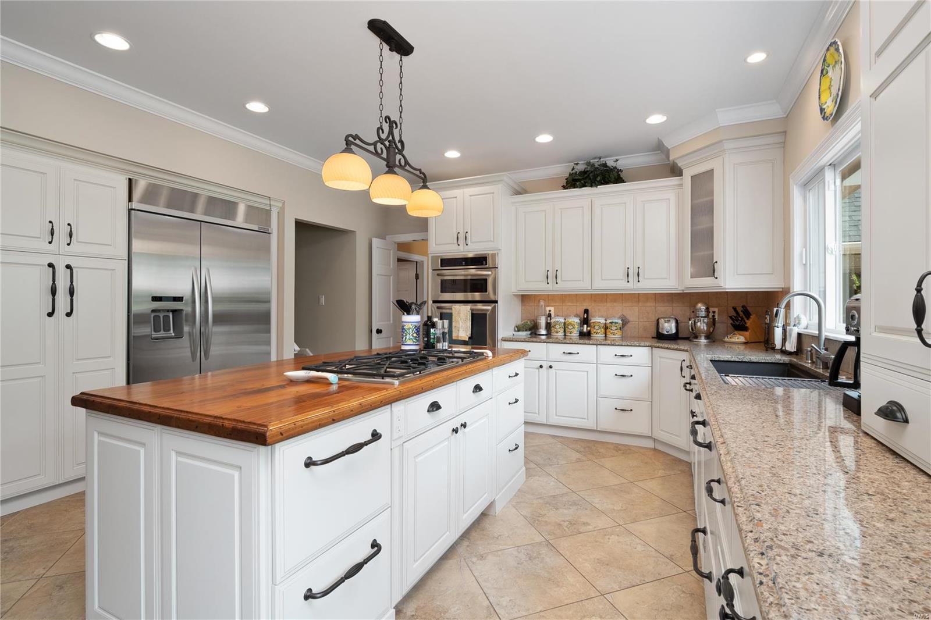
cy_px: 310
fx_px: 414
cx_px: 466
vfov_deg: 73.7
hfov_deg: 96.7
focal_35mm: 16
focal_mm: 8
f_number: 8
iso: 400
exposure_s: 1/6
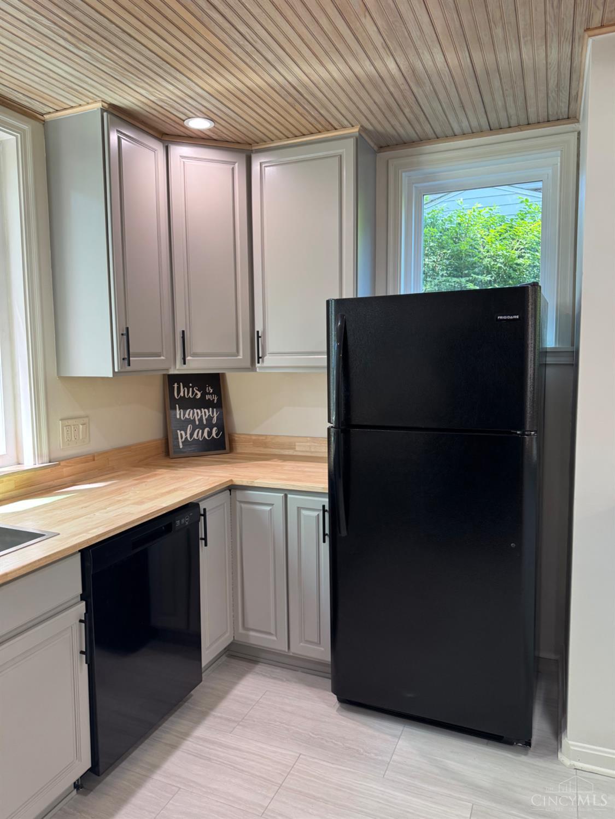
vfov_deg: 71.6
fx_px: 568
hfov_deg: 56.8
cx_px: 308
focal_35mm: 24
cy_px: 410
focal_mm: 6.76
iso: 160
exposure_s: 1/120
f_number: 1.78
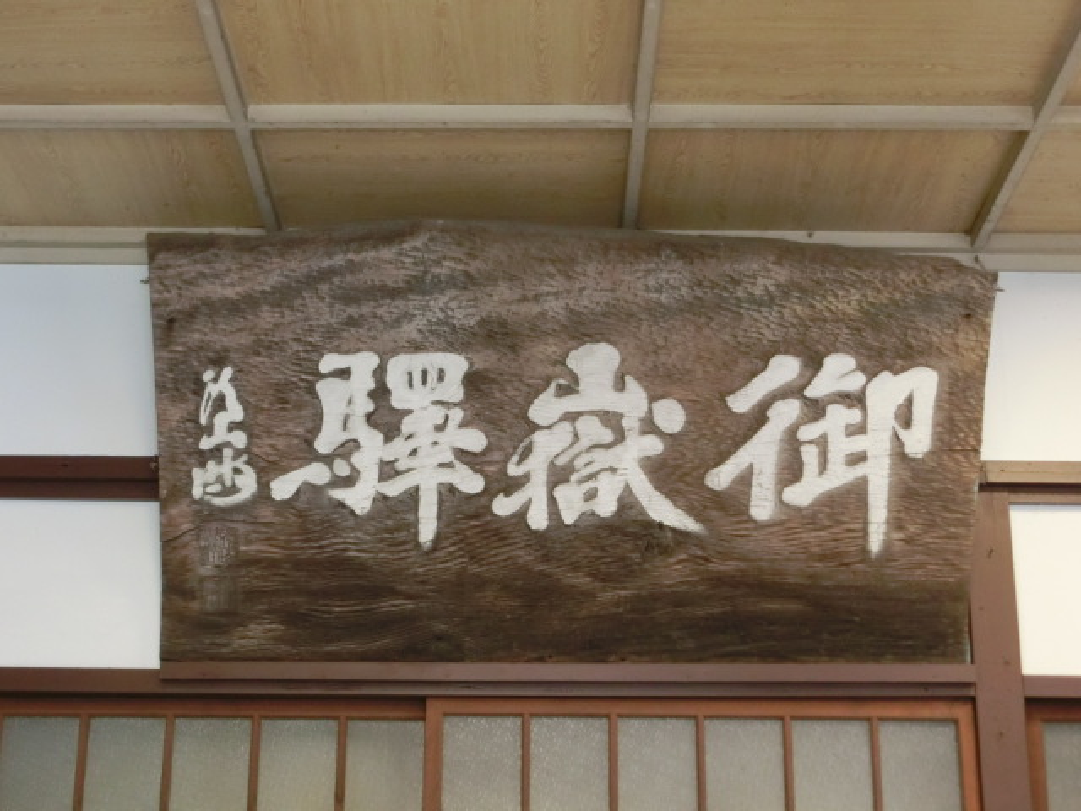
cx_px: 540
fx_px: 1874
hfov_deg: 32.2
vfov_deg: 24.4
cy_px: 406
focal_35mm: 60
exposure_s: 1/50
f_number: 5
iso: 800
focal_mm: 10.7
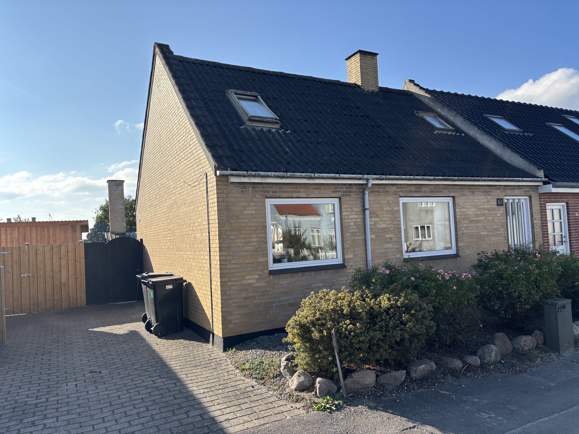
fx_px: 435
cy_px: 217
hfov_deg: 67.3
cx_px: 290
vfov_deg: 53.1
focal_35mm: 26
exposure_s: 1/2857
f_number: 1.6
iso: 50
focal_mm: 5.96
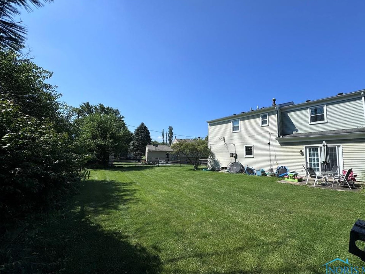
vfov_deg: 81.7
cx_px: 195
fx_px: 158
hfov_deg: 98.0
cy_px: 140
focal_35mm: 15
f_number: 2.2
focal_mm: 2.22
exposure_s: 1/2494
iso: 50
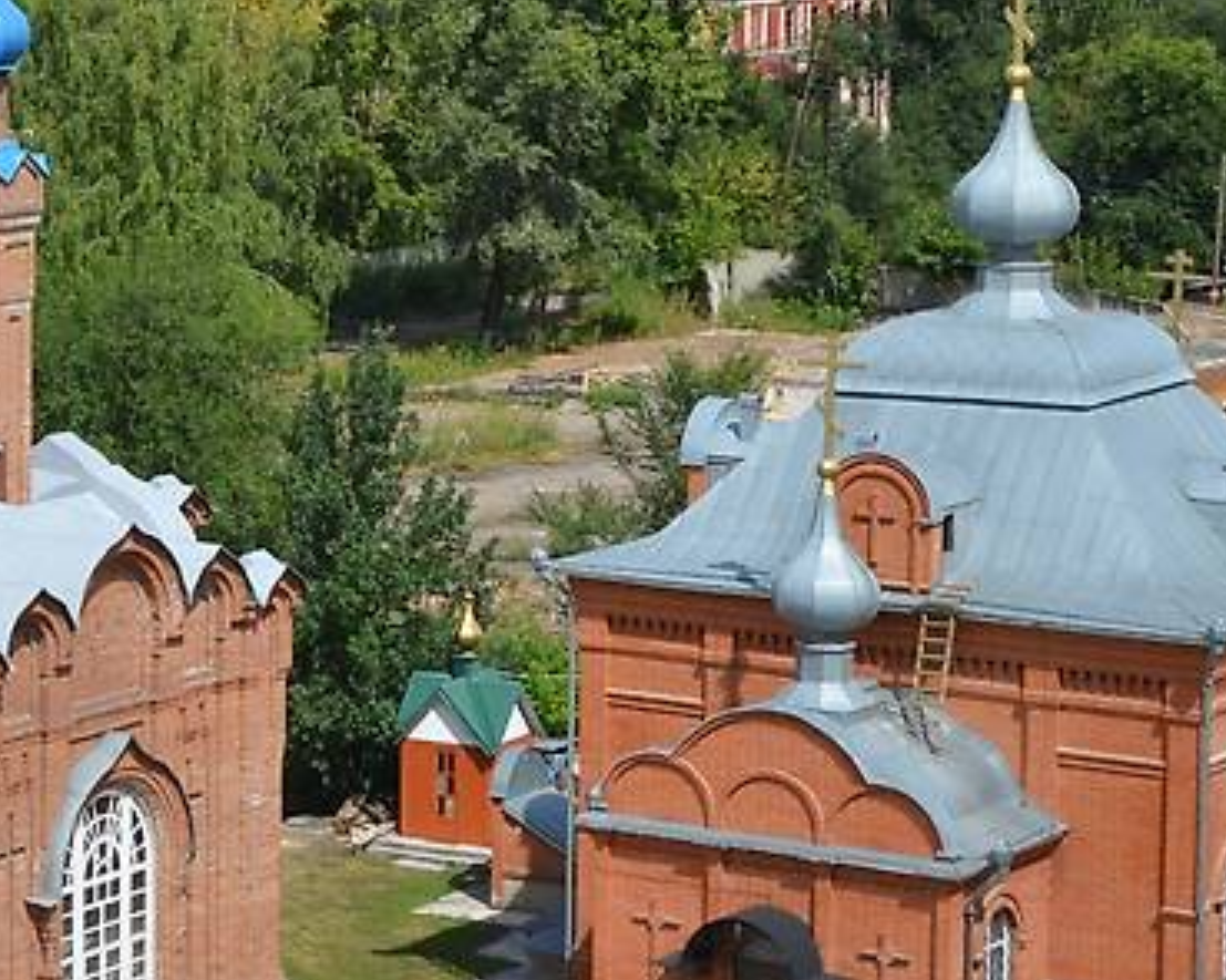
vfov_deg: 11.3
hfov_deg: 13.5
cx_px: -372
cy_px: 360
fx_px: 4970
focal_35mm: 137
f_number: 9
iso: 100
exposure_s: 1/320
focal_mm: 30
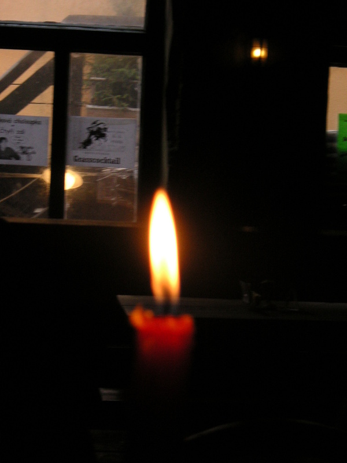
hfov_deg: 15.4
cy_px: 232
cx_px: 174
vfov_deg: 20.4
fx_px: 1283
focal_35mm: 96
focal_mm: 15.9
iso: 100
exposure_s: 1/30
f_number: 4.9
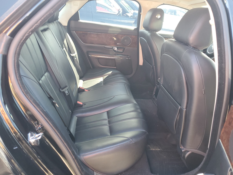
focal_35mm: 26
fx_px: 175
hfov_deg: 67.3
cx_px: 116
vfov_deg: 53.1
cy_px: 88
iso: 65
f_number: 1.5
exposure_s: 1/60.2
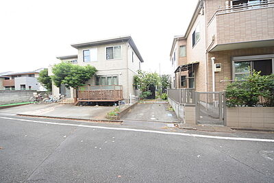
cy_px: 92
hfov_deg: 112.6
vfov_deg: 90.1
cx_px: 137
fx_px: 91
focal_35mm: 12
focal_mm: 8
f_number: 6.3
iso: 400
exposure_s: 1/160
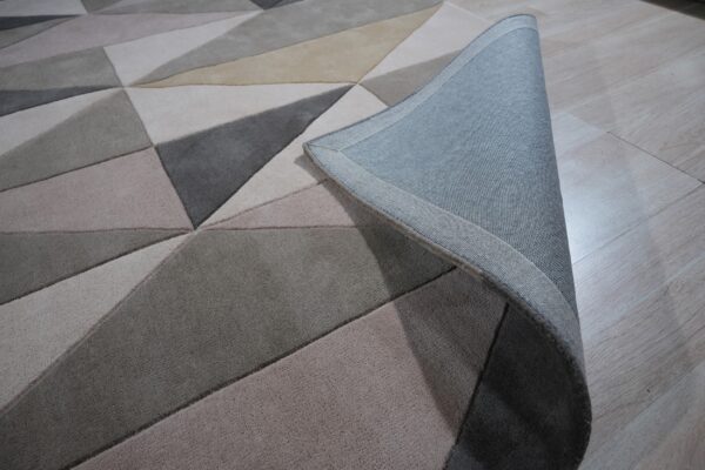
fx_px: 470
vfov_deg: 53.1
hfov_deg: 73.7
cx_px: 352
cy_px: 235
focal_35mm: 24
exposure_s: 1/160
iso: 640
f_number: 6.3
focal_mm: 24
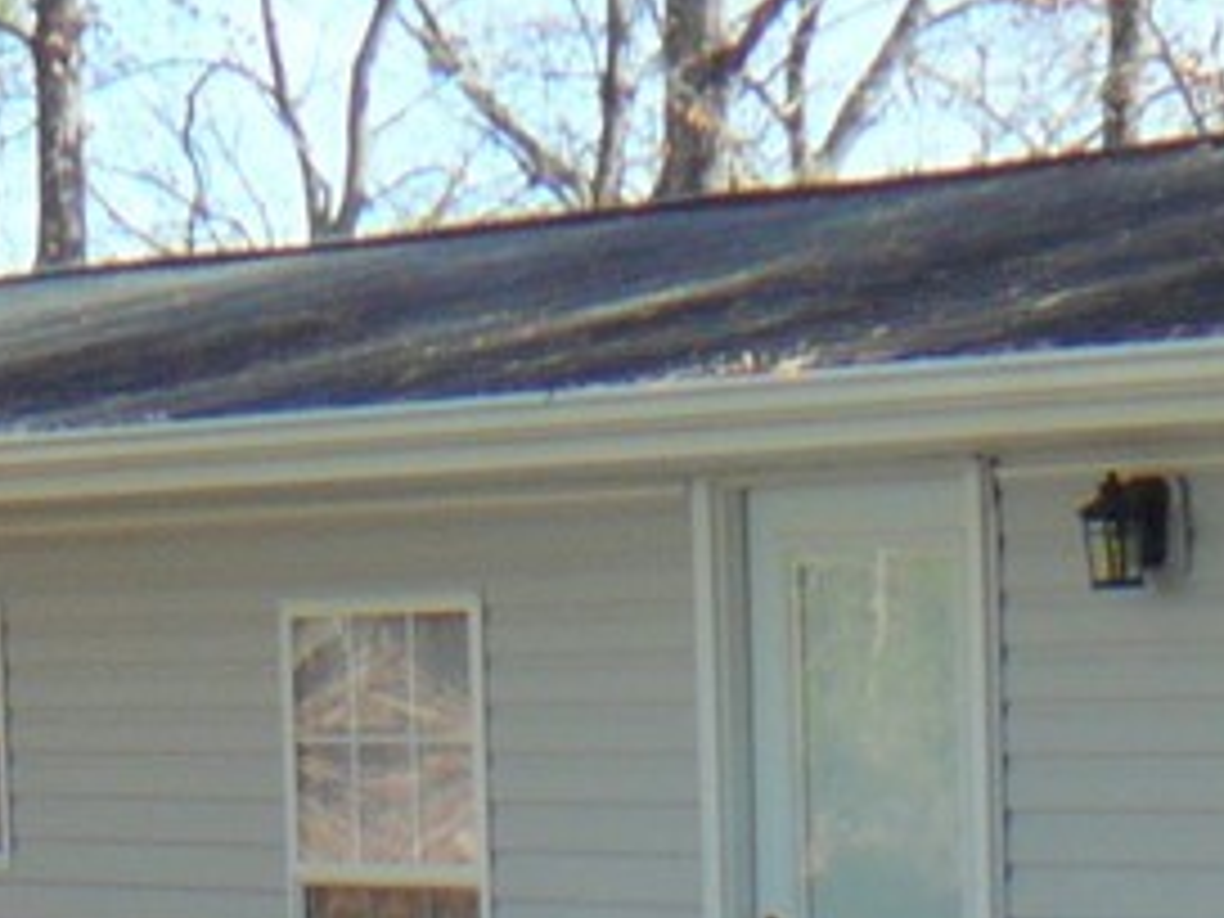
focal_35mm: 132
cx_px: 981
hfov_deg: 14.8
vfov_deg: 11.0
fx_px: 4667
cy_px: 1174
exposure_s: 1/320
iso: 80
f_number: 2.8
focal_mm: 5.2
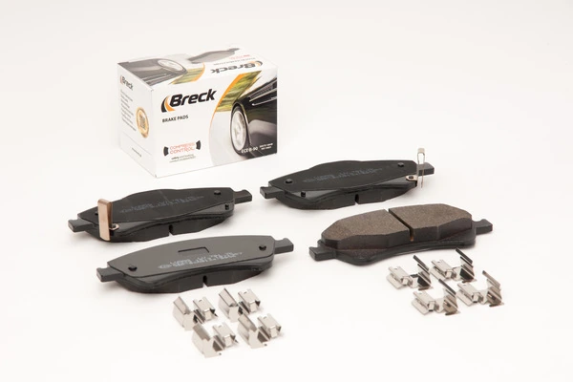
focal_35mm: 90
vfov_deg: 15.2
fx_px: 1432
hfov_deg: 22.6
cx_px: 286
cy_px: 191
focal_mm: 60
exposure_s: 1/200
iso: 100
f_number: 11
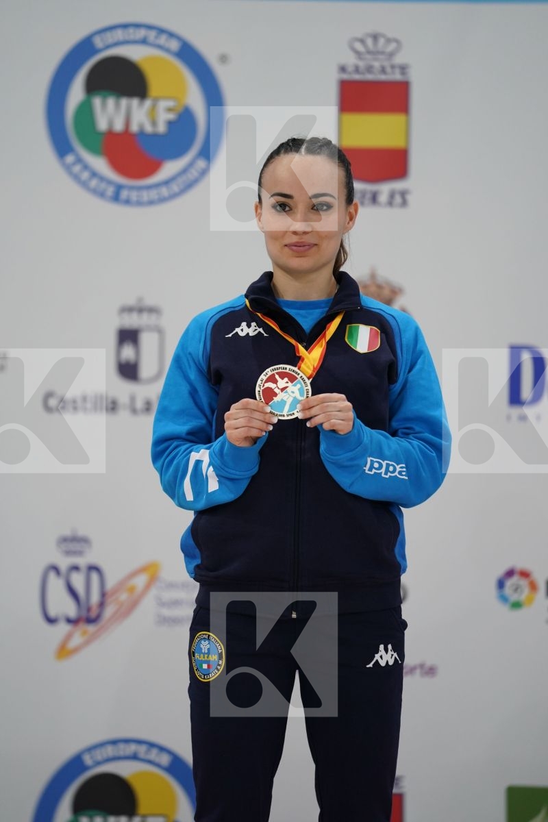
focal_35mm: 200
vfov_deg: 10.3
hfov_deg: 6.9
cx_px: 274
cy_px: 411
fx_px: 4566
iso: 800
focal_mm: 200
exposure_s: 1/250
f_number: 2.8
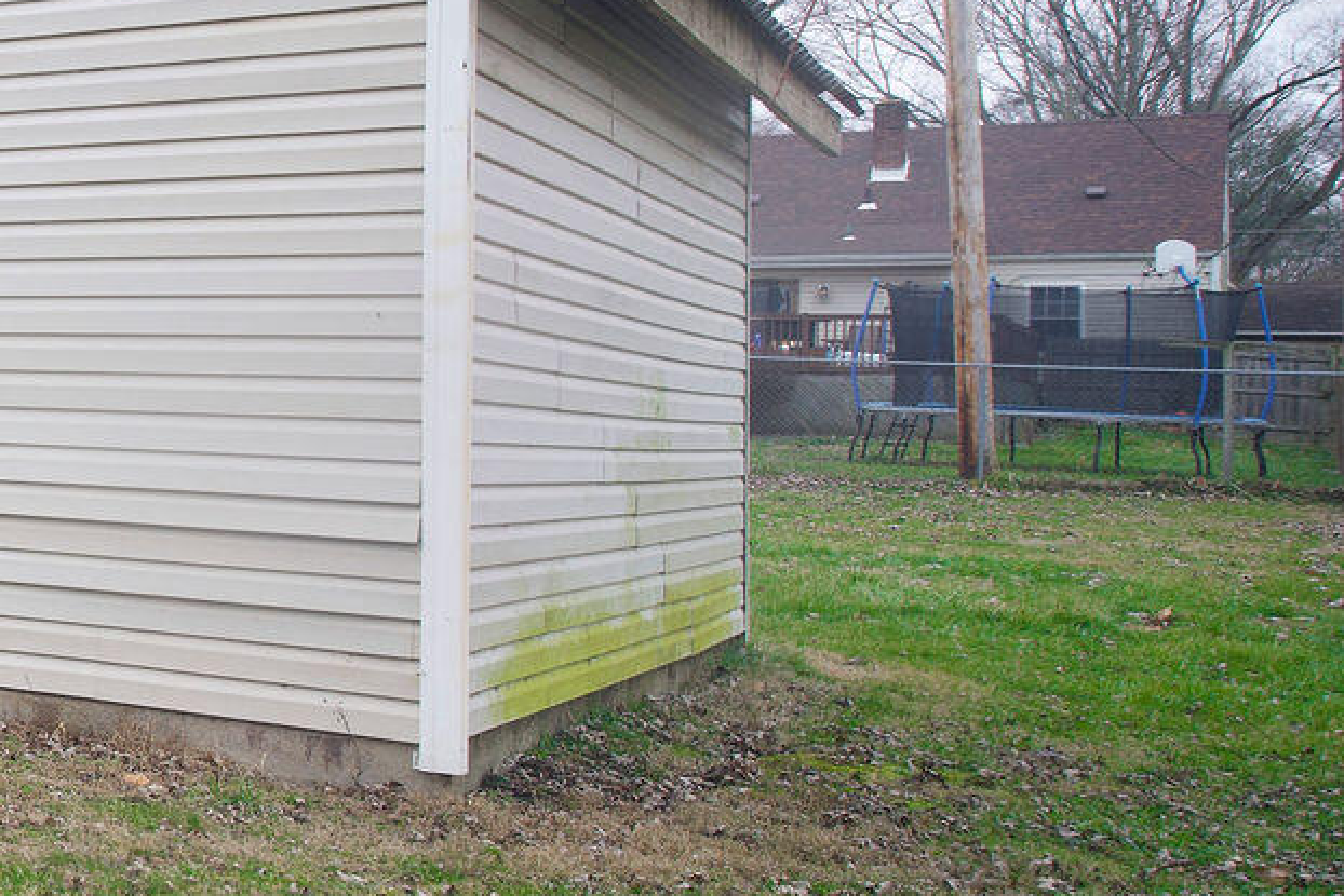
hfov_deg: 24.1
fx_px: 2091
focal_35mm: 56
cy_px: 322
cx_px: -864
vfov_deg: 24.1
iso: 250
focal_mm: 17
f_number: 7.1
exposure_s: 1/6
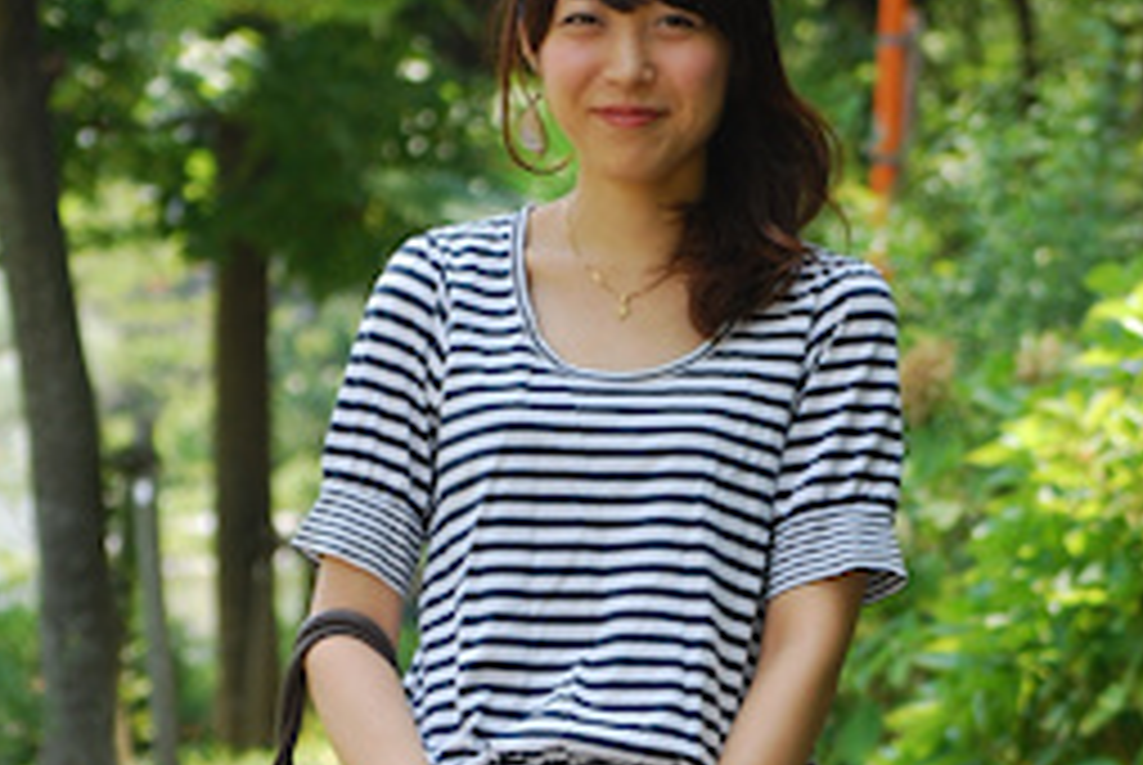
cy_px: 392
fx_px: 6071
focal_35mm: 191
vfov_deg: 7.2
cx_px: 590
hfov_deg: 10.8
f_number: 4.2
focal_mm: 72
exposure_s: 1/320
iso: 200
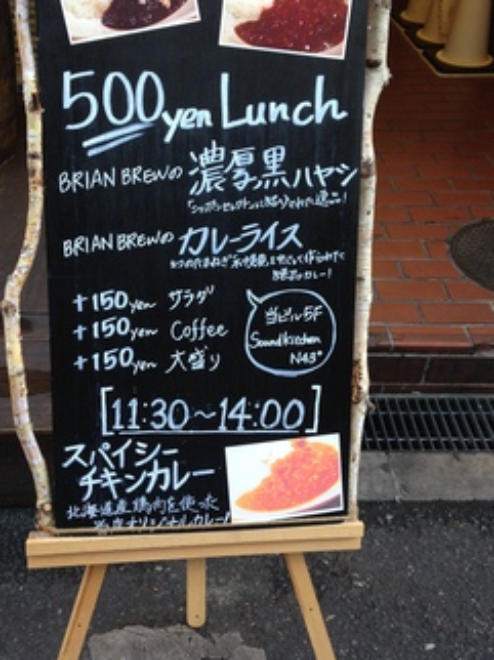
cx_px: 225
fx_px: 781
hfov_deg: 35.1
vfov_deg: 45.6
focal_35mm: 41
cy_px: 266
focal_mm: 4.12
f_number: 2.4
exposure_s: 1/60
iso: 50
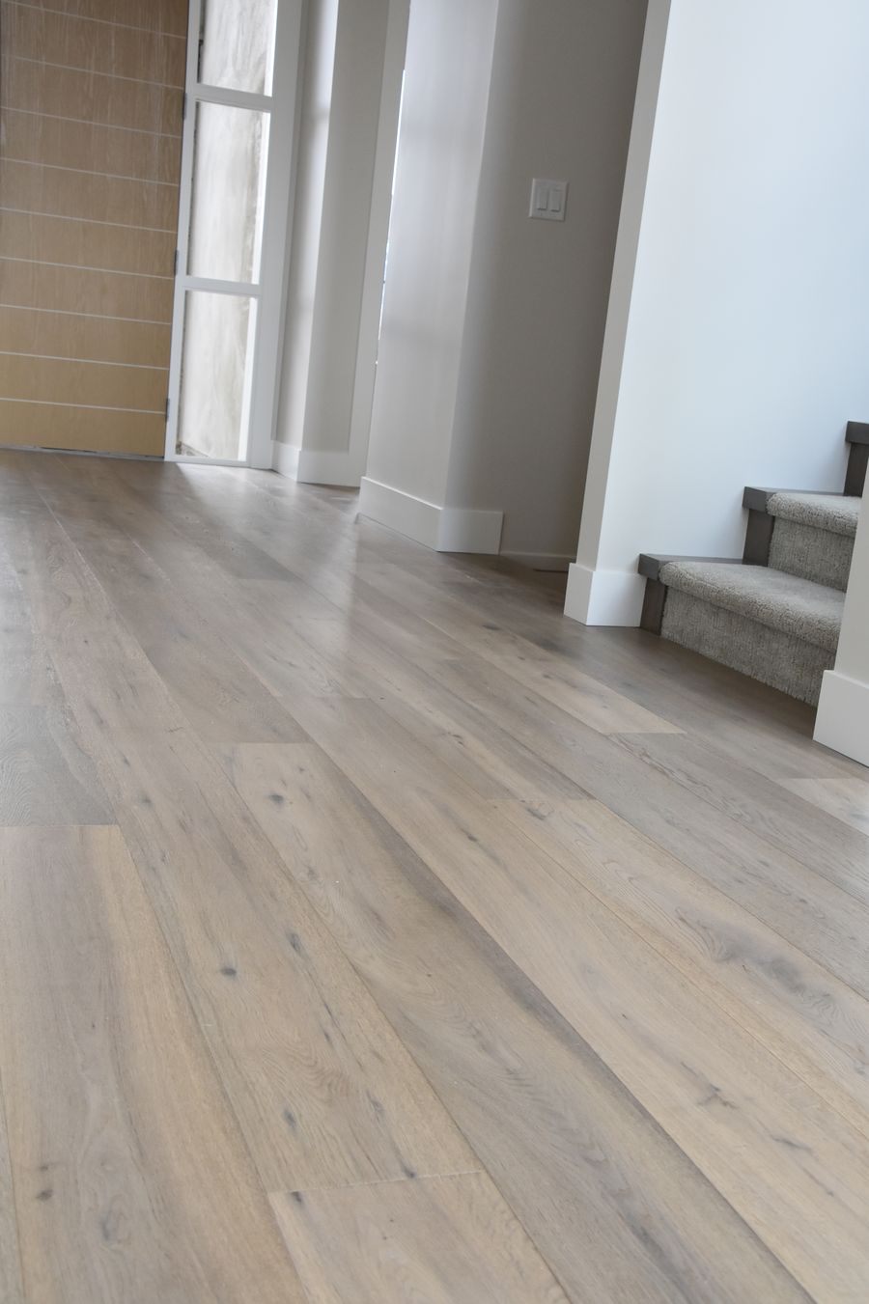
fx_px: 1521
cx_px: 434
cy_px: 652
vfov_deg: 46.4
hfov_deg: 31.9
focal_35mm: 42
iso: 800
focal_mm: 28
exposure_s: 1/160
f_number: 6.3
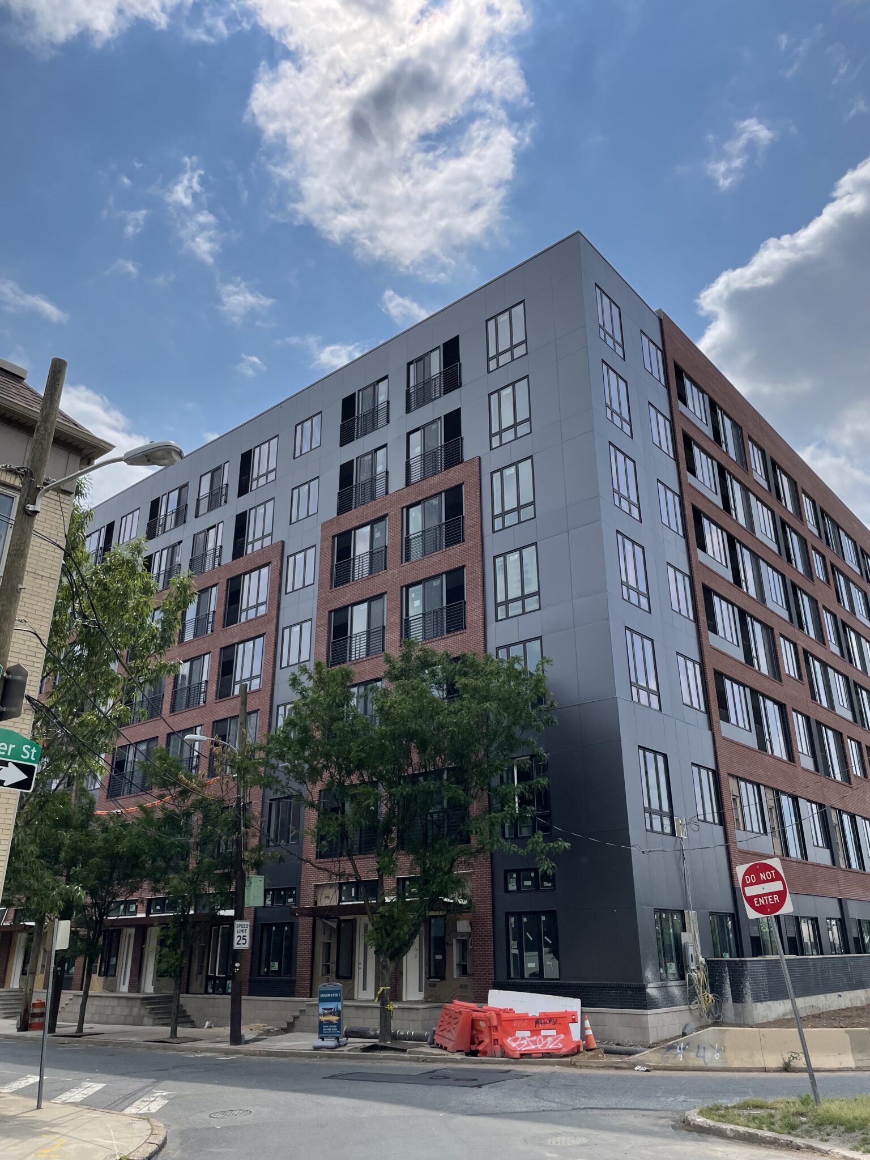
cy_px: 580
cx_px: 435
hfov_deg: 53.1
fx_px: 871
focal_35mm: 26
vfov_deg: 67.3
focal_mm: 4.2
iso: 32
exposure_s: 1/6494
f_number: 1.6
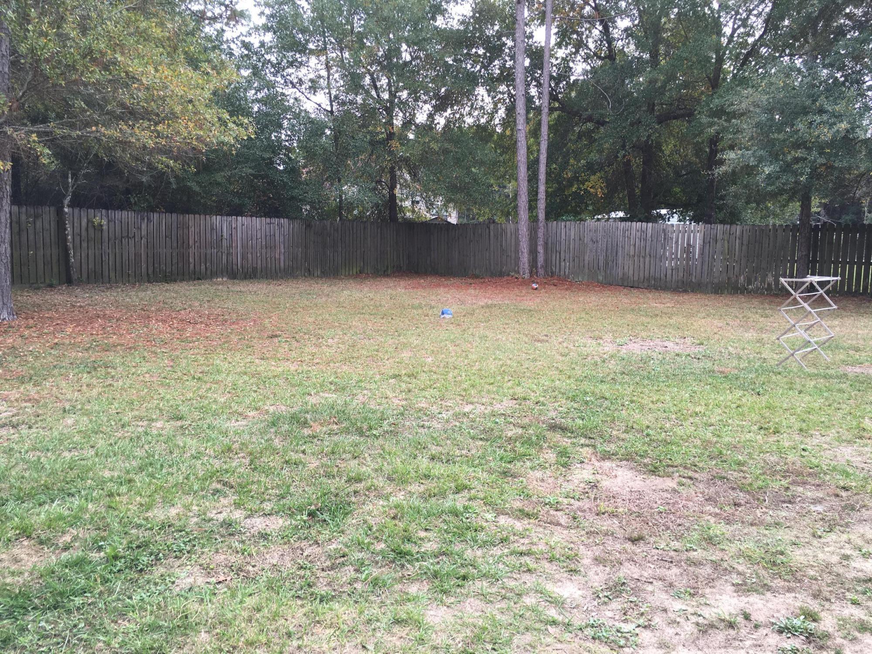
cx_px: 436
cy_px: 327
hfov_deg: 61.7
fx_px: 731
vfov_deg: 48.2
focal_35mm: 29
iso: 25
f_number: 2.2
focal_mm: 4.15
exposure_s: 1/139
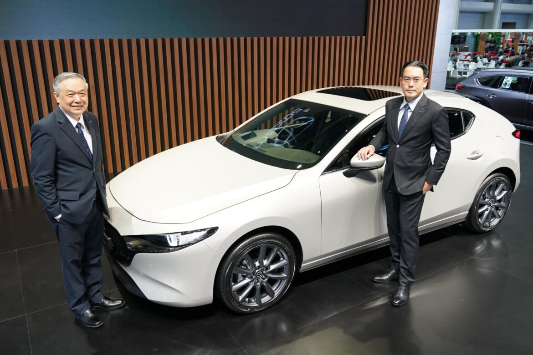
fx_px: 444
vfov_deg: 43.6
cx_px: 266
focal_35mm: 30
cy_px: 178
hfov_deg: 61.9
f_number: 5.6
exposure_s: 1/100
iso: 2500
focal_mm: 30
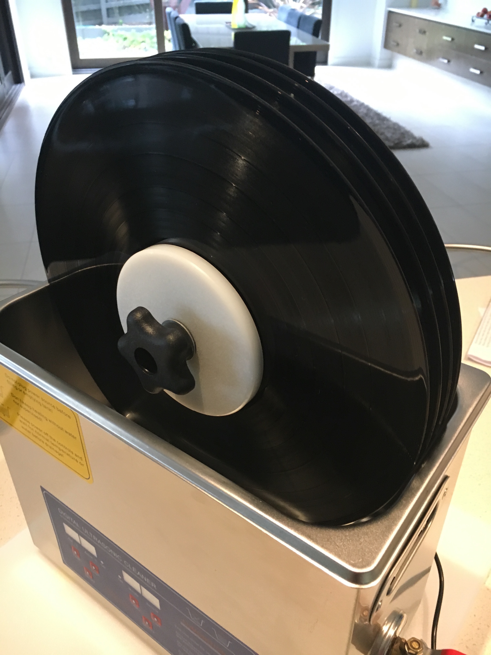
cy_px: 328
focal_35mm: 29
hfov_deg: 48.2
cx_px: 246
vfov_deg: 61.7
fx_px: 548
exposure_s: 1/33
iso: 250
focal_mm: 4.15
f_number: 2.2
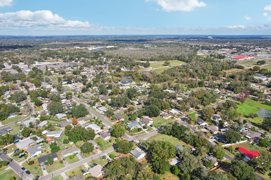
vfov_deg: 55.1
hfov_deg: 76.1
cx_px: 140
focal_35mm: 23
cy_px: 92
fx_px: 173
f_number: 2.8
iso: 130
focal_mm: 8.4
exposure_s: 1/2500
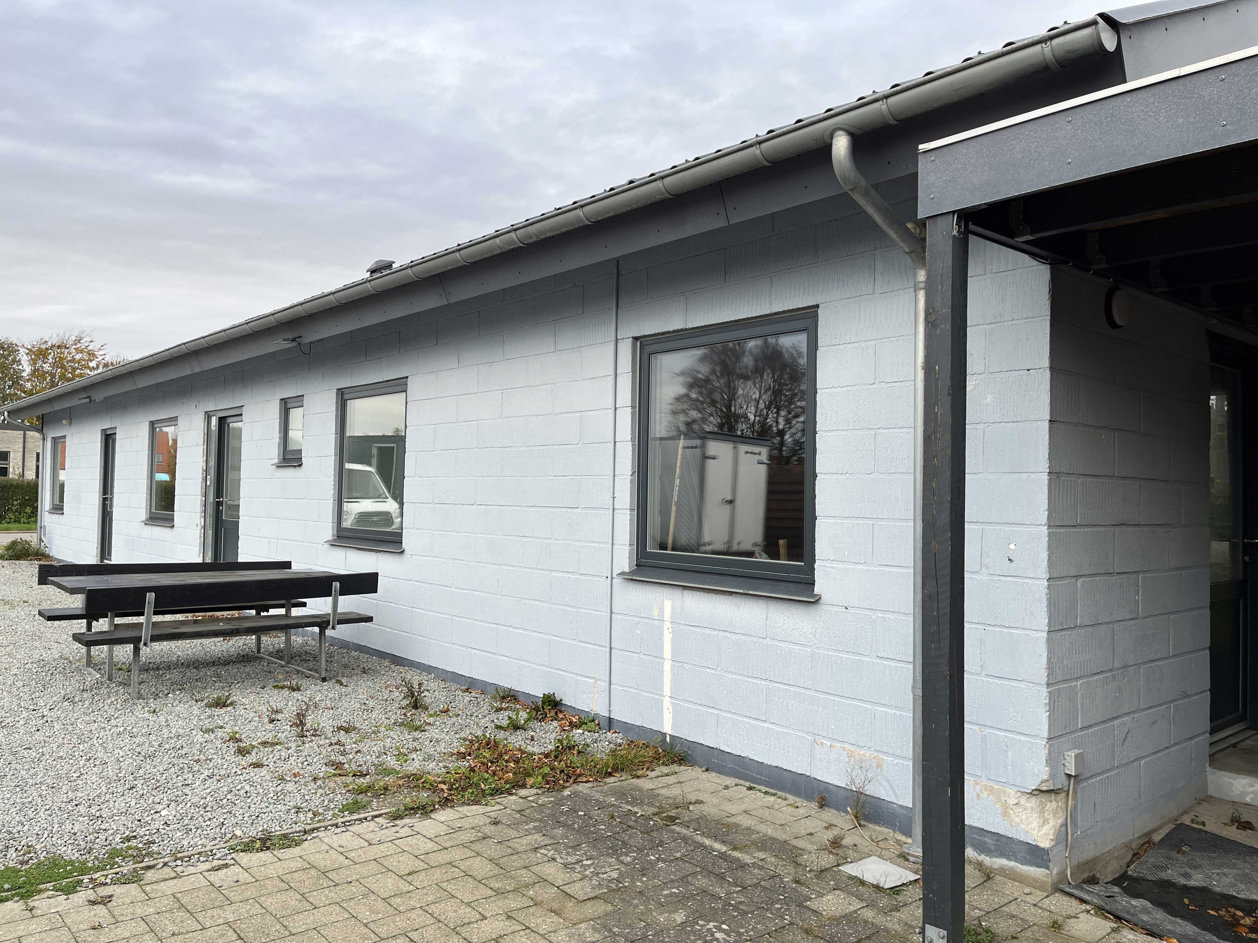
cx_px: 629
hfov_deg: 67.3
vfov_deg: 53.1
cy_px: 472
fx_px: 945
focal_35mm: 26
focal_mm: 5.1
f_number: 1.6
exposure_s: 1/595
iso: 50
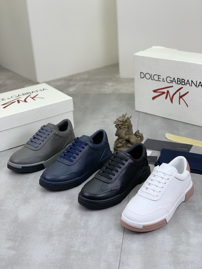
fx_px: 405
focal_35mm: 52
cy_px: 134
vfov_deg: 36.8
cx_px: 101
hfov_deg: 28.0
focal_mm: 6
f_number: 2.4
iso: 32
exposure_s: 1/122
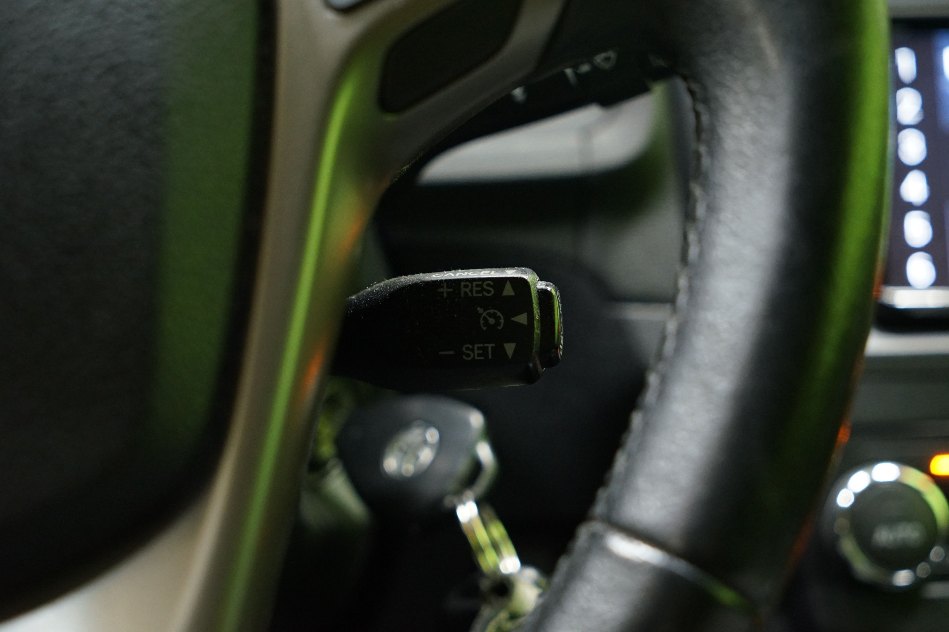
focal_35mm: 55
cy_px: 316
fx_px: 1450
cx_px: 474
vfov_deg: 24.6
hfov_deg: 36.2
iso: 3200
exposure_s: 1/20
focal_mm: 55
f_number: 5
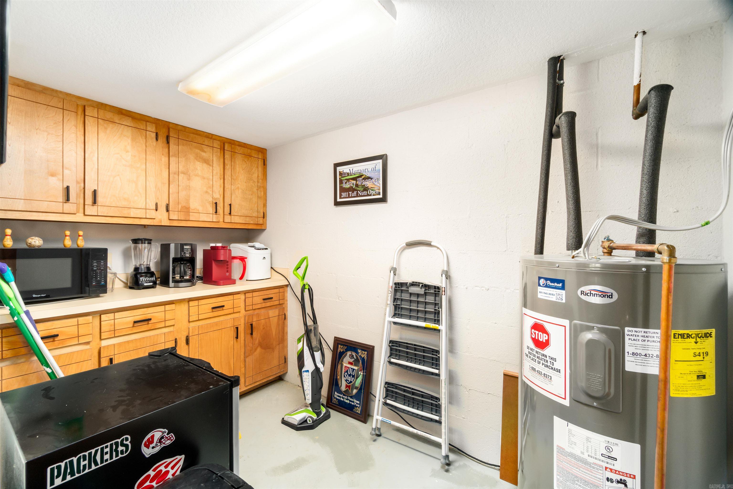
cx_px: 366
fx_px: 305
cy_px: 244
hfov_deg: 100.4
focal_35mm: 15
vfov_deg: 77.3
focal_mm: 10
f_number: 10
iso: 320
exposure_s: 1.3
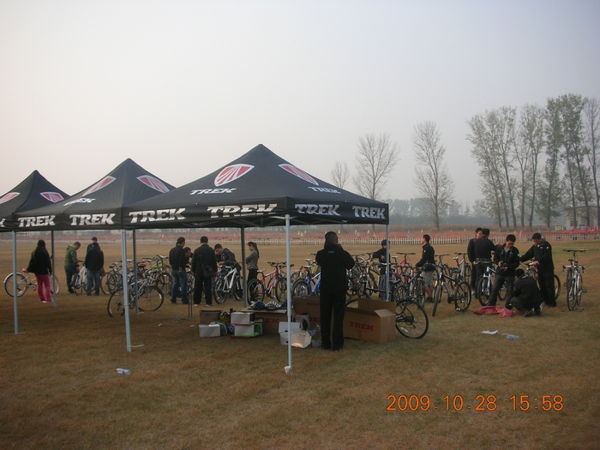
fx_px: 607
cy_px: 225
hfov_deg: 52.6
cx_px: 300
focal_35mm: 35
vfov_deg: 40.7
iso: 50
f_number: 3
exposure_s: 1/213
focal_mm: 5.8
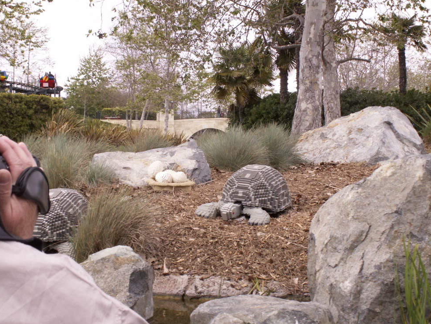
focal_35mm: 56
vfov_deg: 26.1
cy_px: 163
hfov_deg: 34.3
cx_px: 218
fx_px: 697
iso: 50
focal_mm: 9.1
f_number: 6.3
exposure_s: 1/160
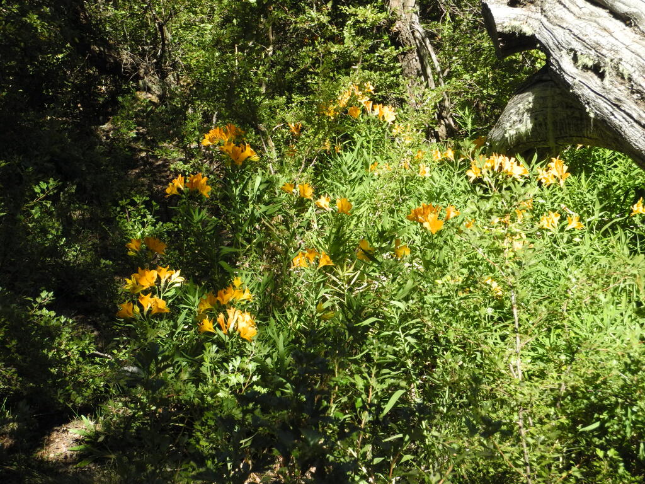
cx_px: 322
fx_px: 1025
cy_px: 242
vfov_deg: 26.6
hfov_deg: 34.9
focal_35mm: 55
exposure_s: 1/1250
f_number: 4
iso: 400
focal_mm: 11.8
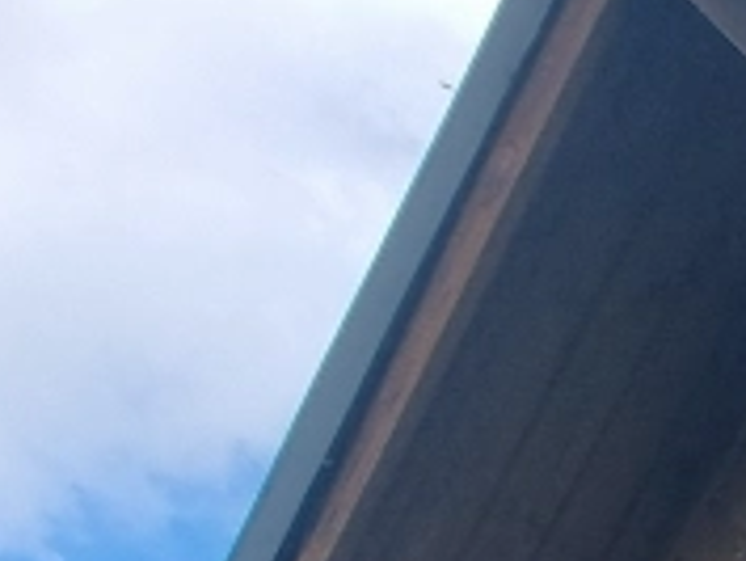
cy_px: 1799
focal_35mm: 92
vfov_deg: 10.2
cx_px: 2027
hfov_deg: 12.8
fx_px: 1984
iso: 50
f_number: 2.2
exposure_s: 1/944
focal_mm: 2.2
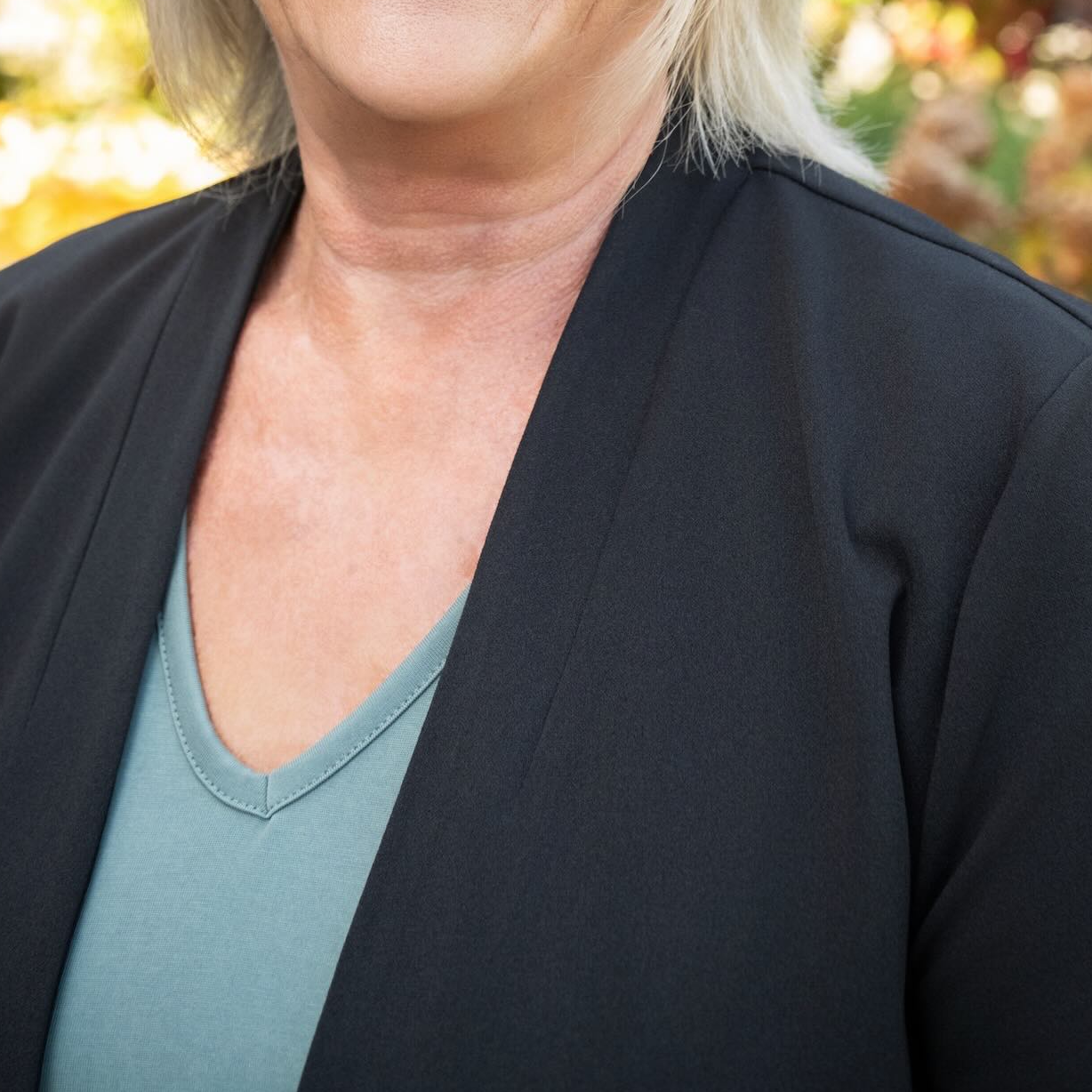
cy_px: -4
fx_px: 2141
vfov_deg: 27.0
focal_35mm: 60
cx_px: 487
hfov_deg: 28.6
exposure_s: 1/640
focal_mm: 34
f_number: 4
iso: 1000
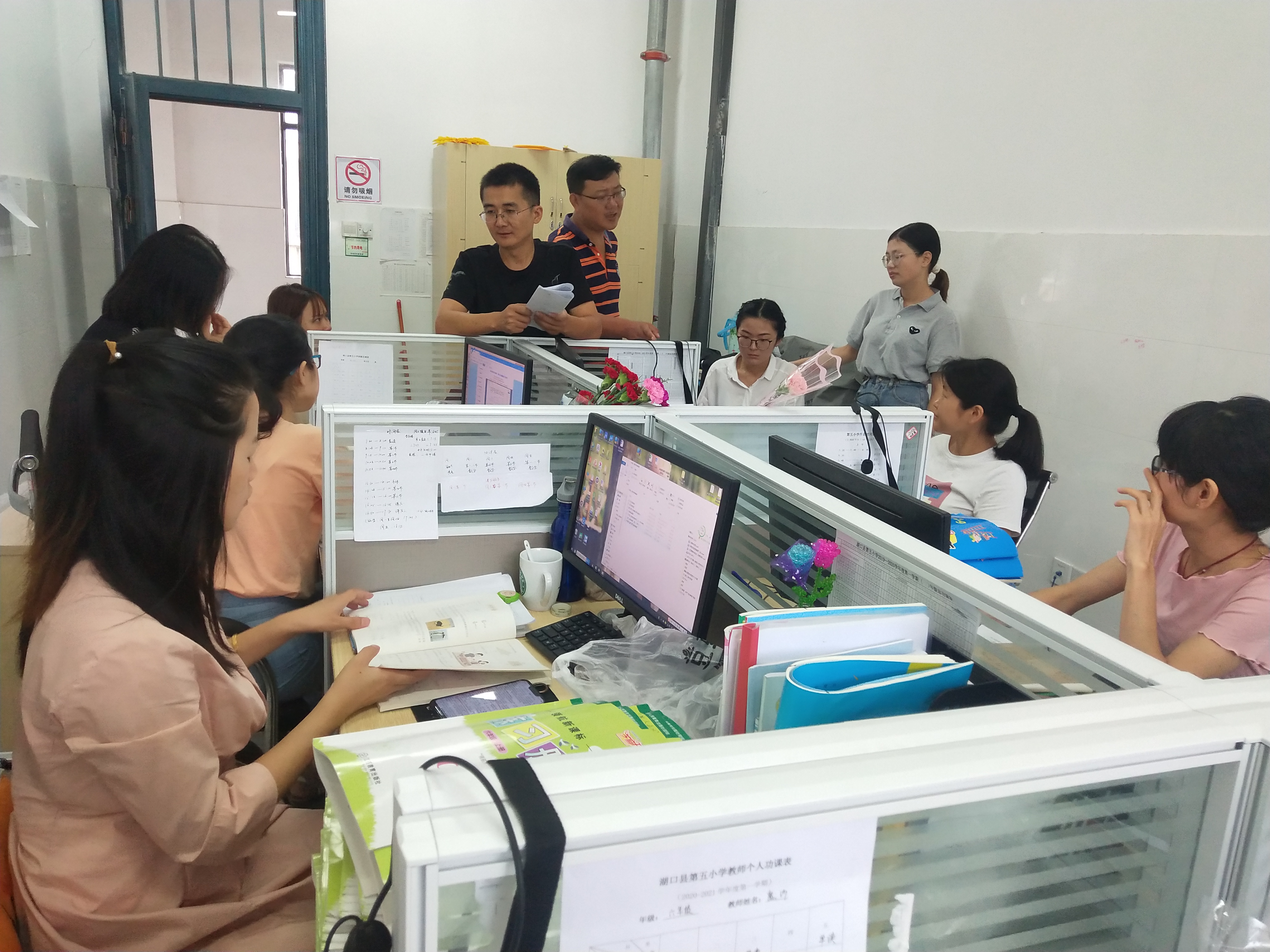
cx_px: 635
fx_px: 1101
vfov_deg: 46.8
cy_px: 476
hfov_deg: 60.0
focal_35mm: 30
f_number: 1.8
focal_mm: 3.95
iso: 227
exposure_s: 1/50
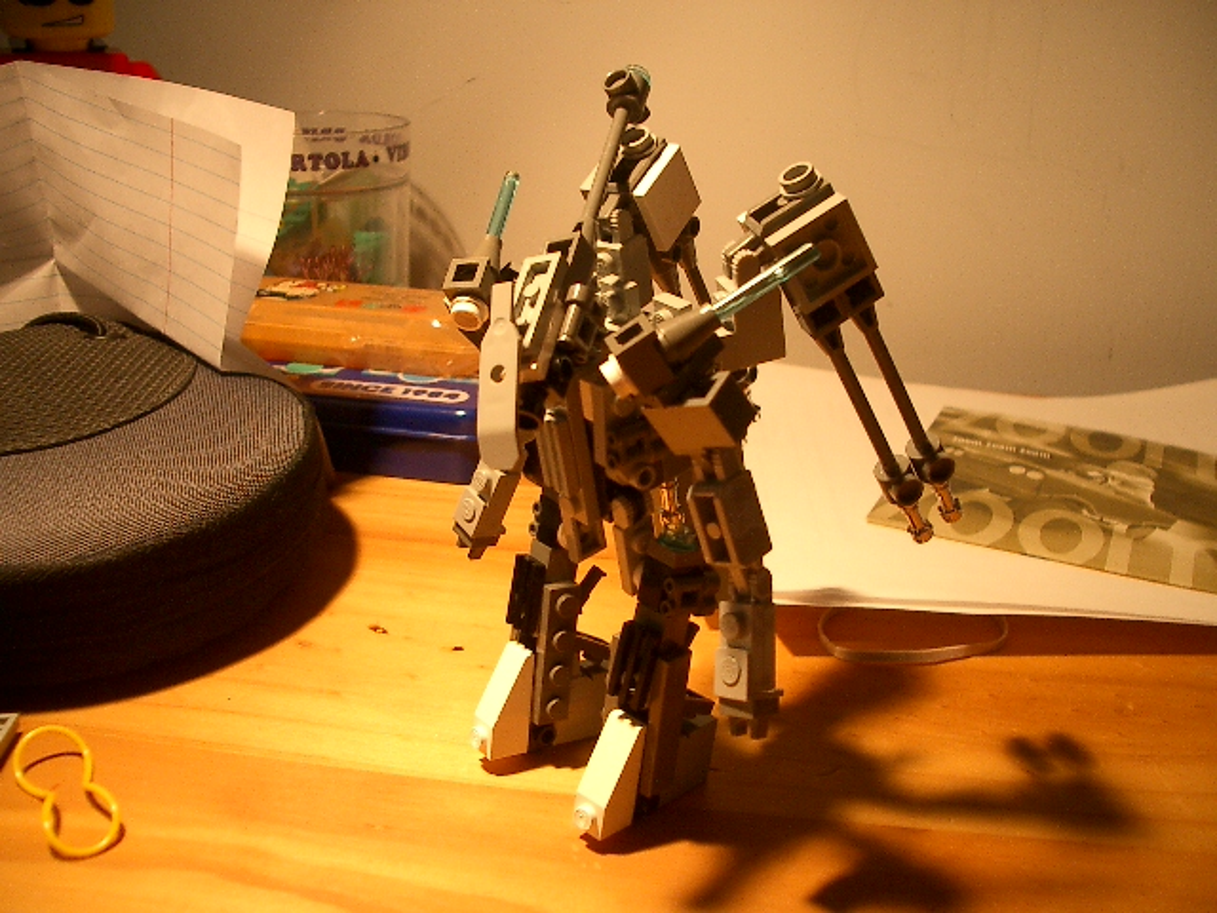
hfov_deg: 52.6
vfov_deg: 40.7
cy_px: 456
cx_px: 608
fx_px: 1231
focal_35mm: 35
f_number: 2.6
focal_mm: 5.8
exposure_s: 1/30
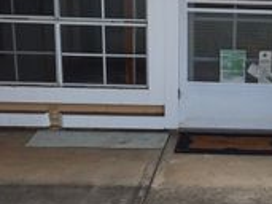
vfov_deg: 17.3
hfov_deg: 22.4
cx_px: 256
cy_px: 128
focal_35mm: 85
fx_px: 667
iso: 32
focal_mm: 4.15
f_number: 2.2
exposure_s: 1/1080
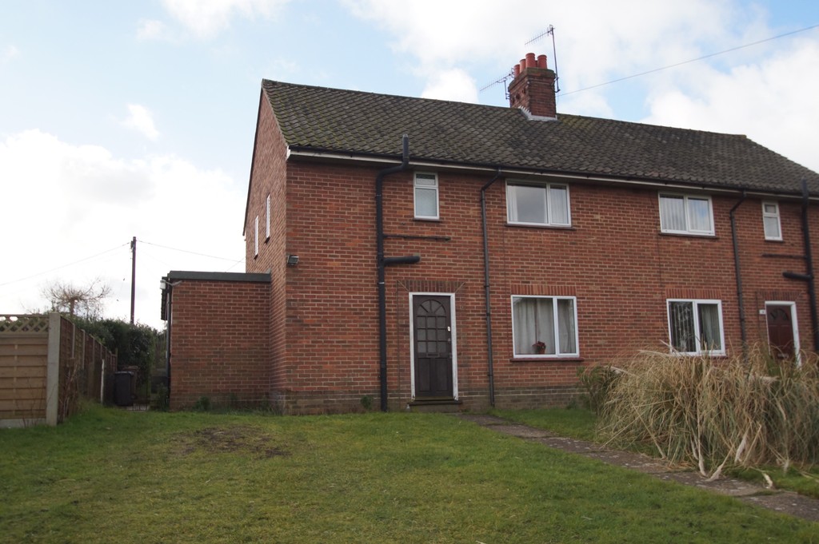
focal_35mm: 30
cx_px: 410
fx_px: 682
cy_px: 272
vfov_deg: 43.5
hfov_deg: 62.0
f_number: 4.5
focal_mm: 20
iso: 400
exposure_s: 1/1000
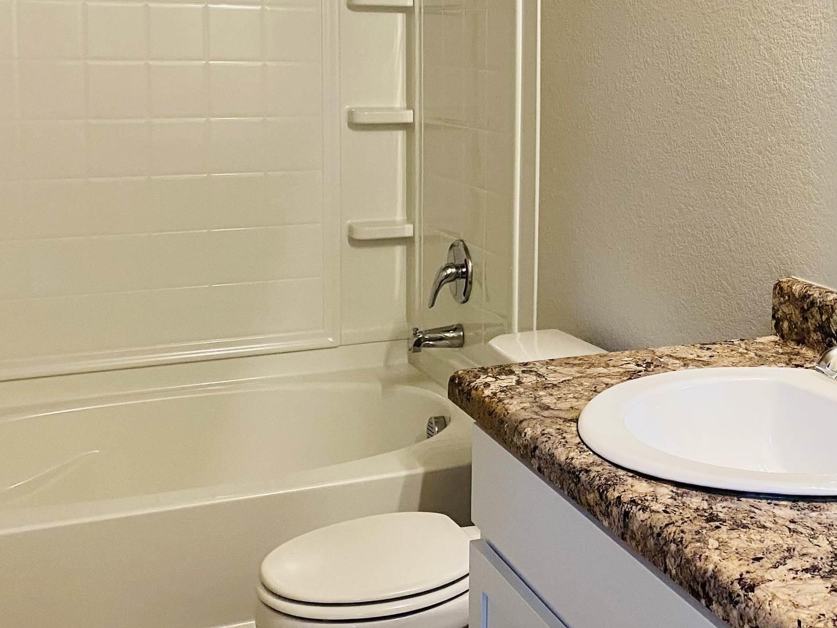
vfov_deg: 28.6
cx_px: 617
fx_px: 1209
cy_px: 145
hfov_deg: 37.3
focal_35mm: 50
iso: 125
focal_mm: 4.25
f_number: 1.8
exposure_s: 1/60
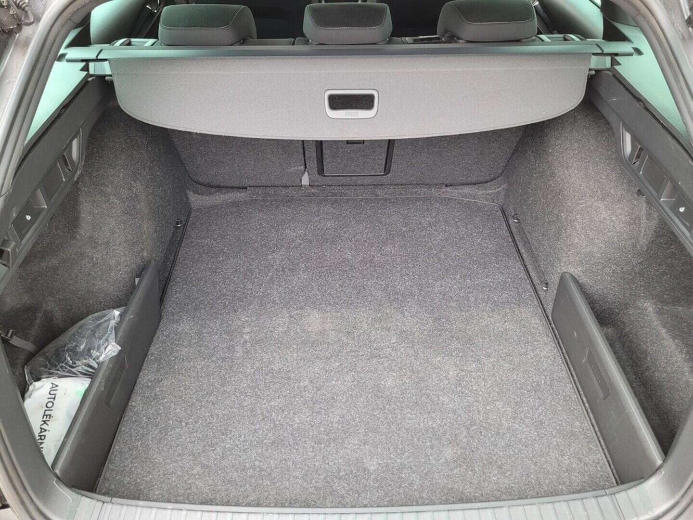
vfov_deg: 53.1
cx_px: 346
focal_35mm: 26
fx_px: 521
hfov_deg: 67.3
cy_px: 260
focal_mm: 5.4
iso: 320
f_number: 1.8
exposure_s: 1/50
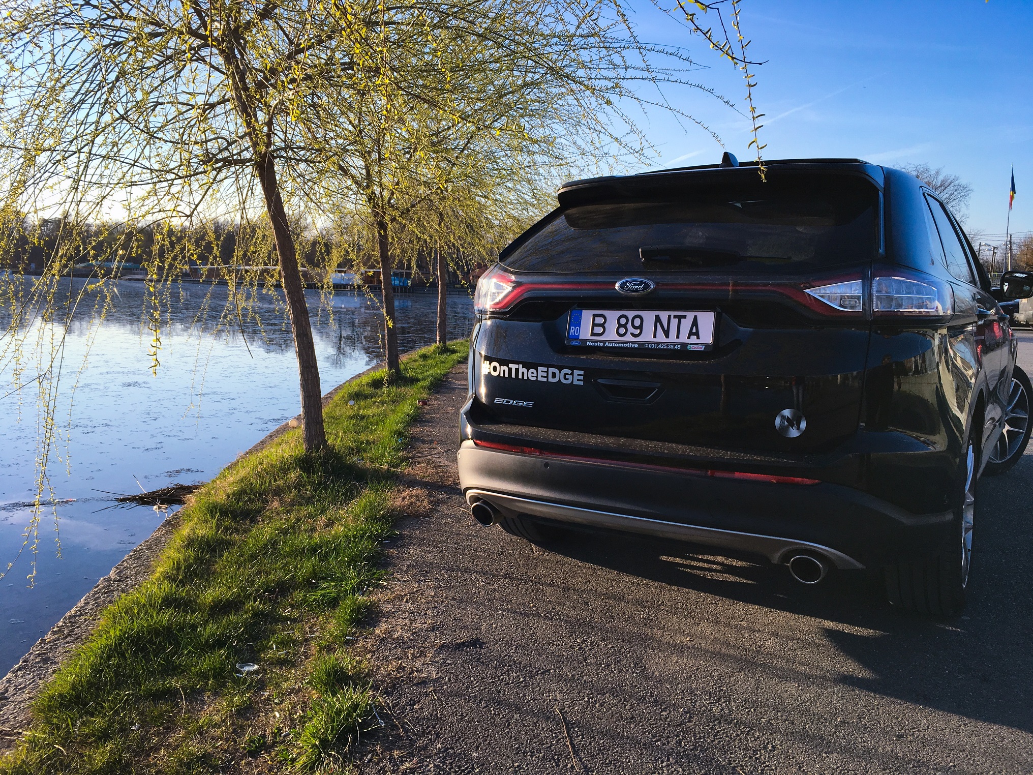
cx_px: 516
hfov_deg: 61.7
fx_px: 865
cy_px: 388
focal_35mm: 29
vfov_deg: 48.2
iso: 25
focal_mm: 4.15
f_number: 2.2
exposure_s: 1/836
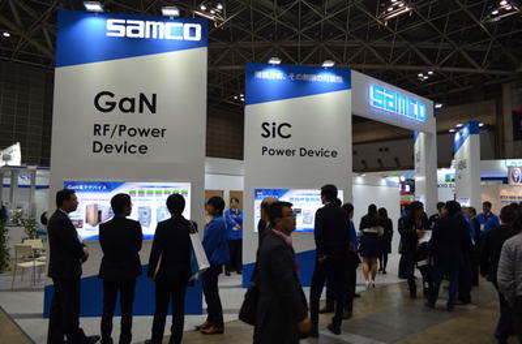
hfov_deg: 67.5
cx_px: 261
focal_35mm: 27
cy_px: 172
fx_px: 390
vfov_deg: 47.6
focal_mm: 18
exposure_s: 1/80
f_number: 4.5
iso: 400
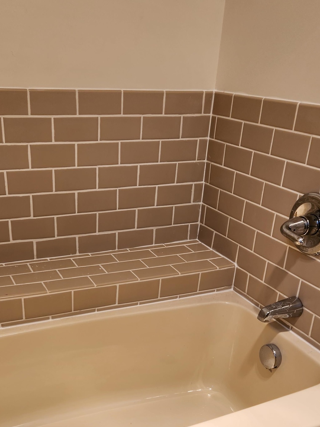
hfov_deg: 36.6
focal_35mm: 39
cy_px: 304
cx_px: 125
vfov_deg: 46.6
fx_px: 481
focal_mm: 5.4
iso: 50
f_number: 1.8
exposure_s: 1/120
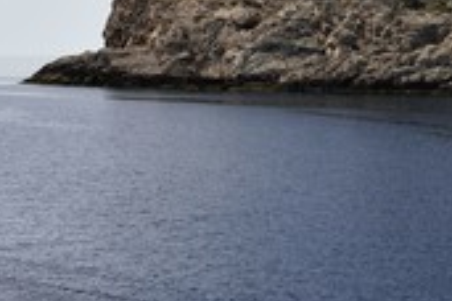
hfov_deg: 14.3
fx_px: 1795
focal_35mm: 143
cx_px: 120
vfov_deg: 9.5
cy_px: 11
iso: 200
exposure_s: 1/500
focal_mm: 58
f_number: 10
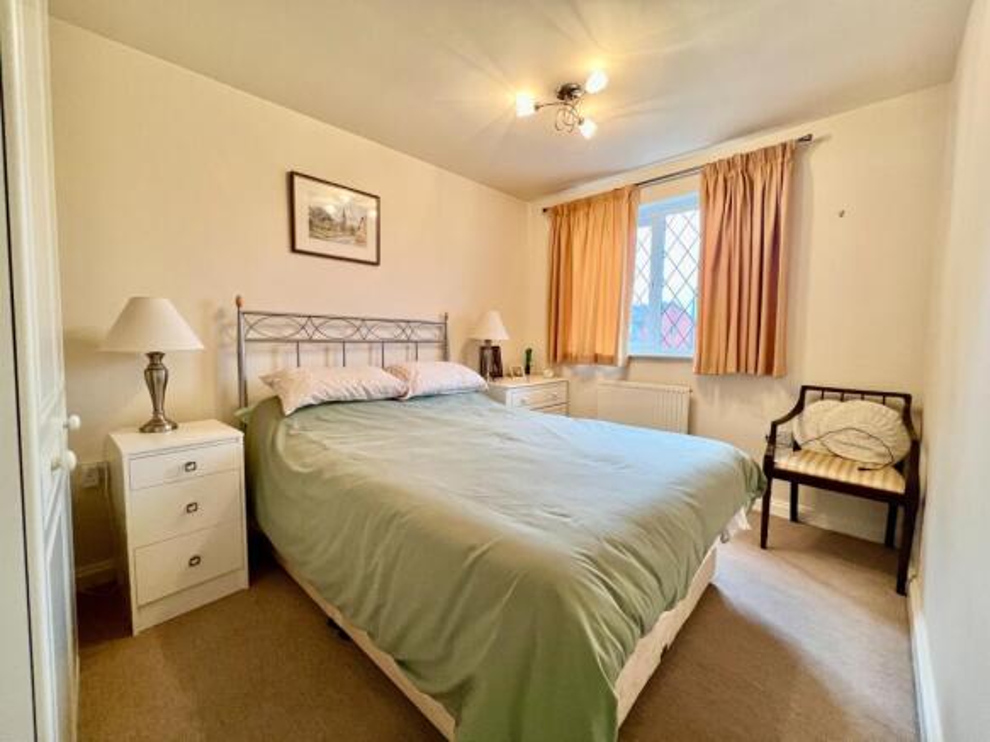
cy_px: 371
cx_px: 495
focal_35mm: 13
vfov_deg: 89.9
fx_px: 372
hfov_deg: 106.2
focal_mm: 1.57
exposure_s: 1/100
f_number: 1.8
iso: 250
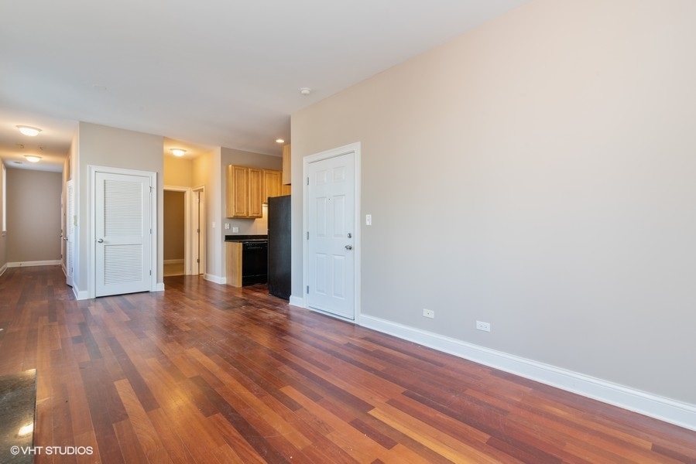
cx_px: 348
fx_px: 309
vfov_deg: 73.8
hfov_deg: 96.7
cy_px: 232
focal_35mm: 16
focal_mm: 16
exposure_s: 1/6
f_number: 8
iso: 320
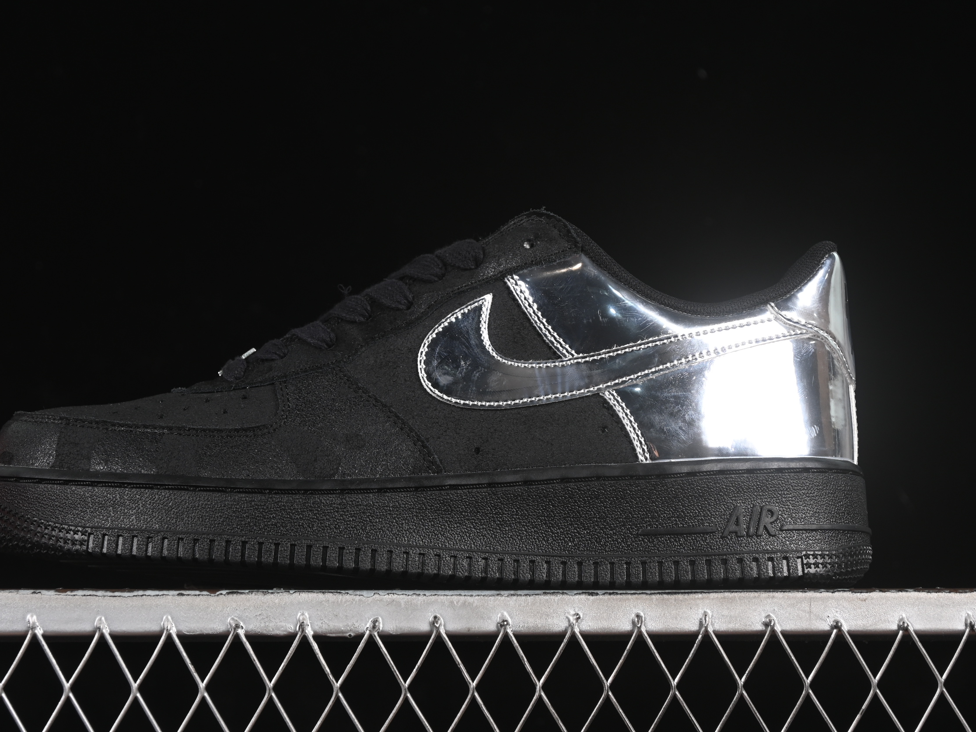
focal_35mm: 90
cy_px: 337
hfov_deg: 21.8
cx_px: 429
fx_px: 2537
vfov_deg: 16.4
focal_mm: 50
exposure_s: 1/60
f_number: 6.3
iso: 160
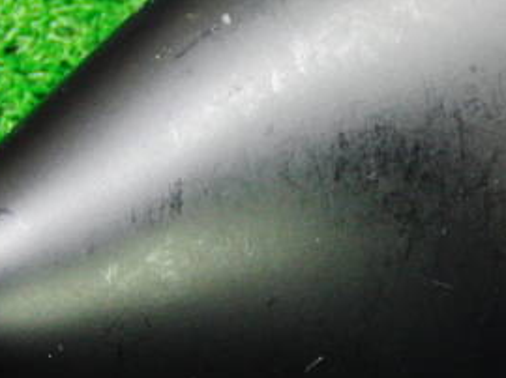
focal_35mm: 102
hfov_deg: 19.0
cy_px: 118
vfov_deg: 14.5
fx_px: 1490
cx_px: 454
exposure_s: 1/15
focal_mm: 7.54
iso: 400
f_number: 3.7
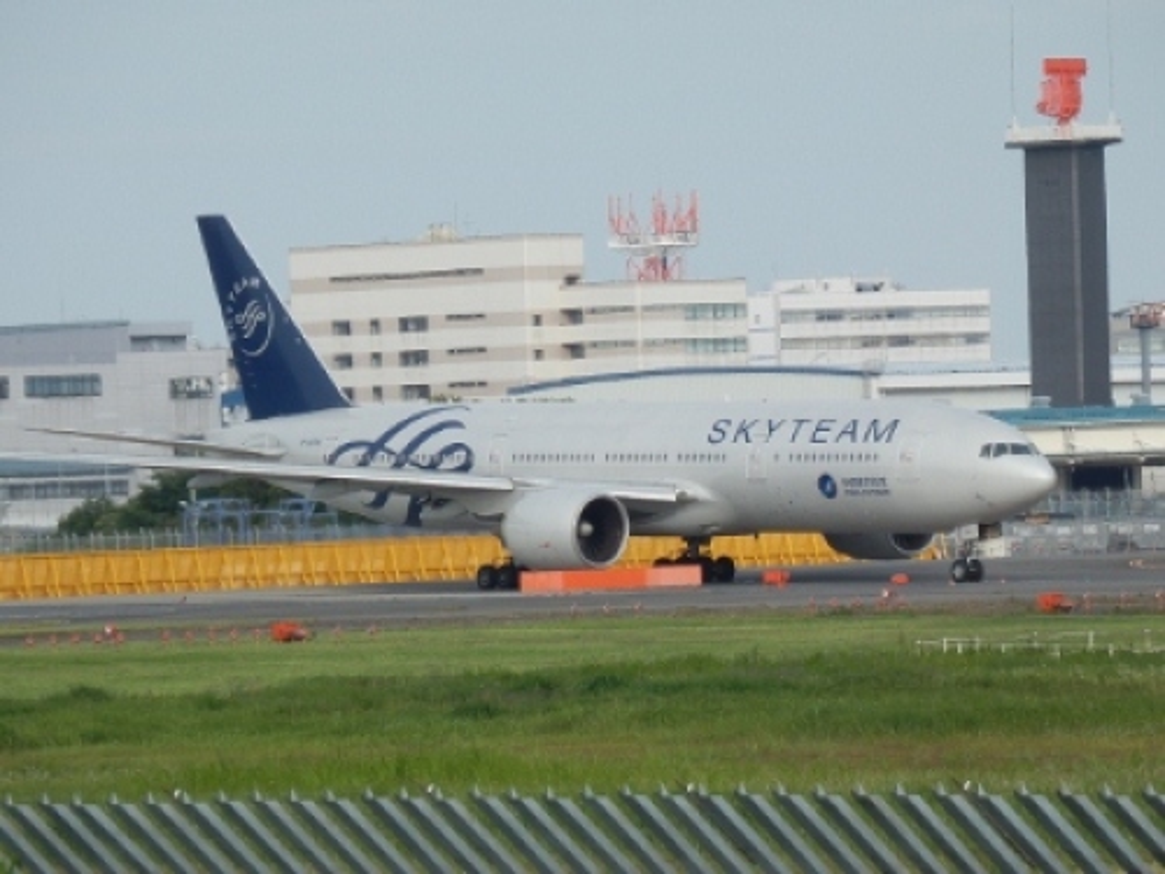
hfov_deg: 5.6
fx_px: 11914
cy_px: 437
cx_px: 582
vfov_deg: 4.2
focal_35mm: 354
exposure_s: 1/500
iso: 160
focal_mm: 63.2
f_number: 6.8
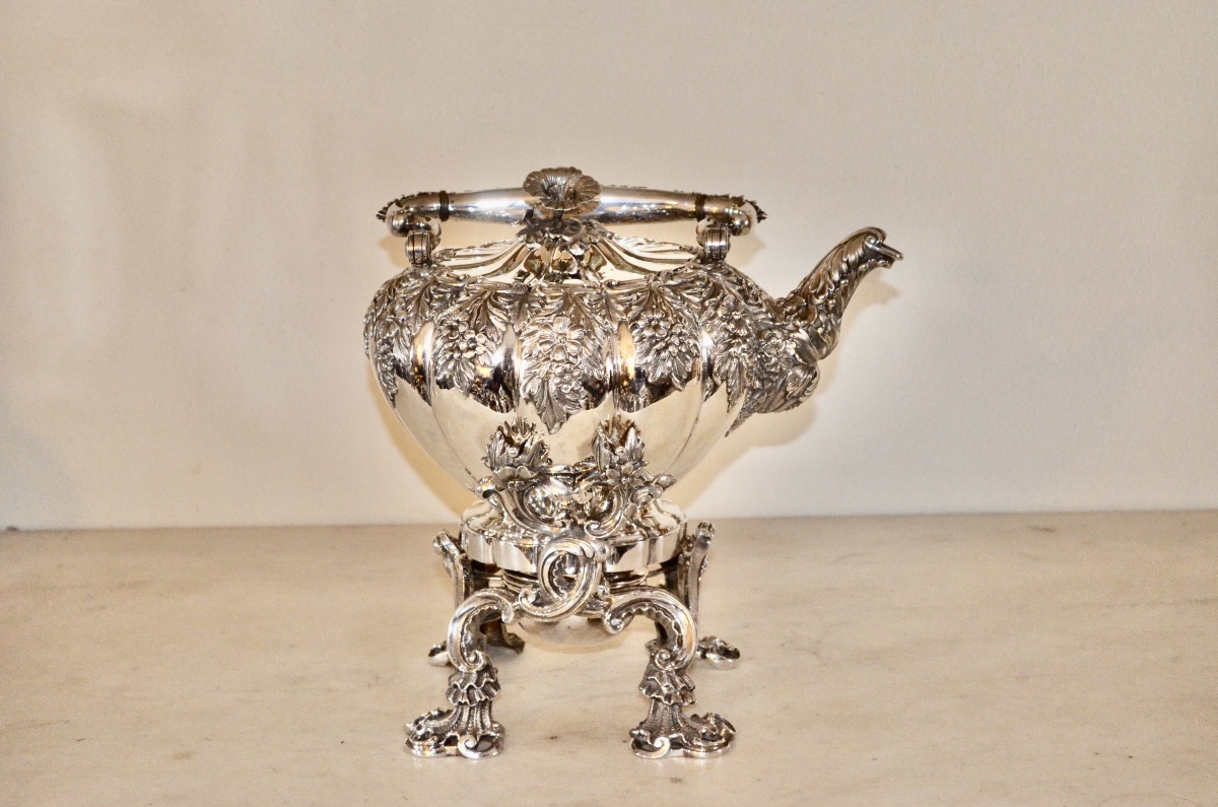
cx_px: 609
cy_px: 404
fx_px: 2786
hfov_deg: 24.7
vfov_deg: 16.5
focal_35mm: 82
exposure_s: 1/25
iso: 3200
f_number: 5.6
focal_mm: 55
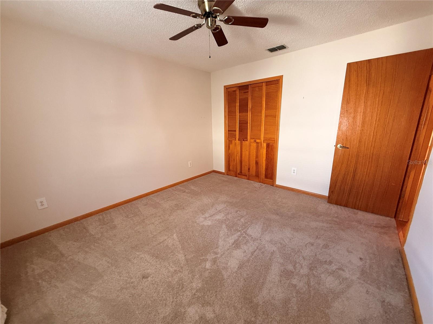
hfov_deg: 102.1
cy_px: 162
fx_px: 175
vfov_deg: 85.7
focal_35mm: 14
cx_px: 216
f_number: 2.2
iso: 400
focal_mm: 2.22
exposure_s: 1/60
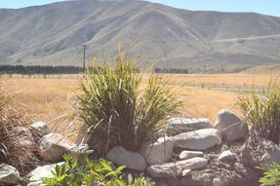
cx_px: 184
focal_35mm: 59
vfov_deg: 22.9
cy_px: 68
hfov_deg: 33.7
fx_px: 459
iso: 200
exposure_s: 1/400
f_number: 10
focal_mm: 24
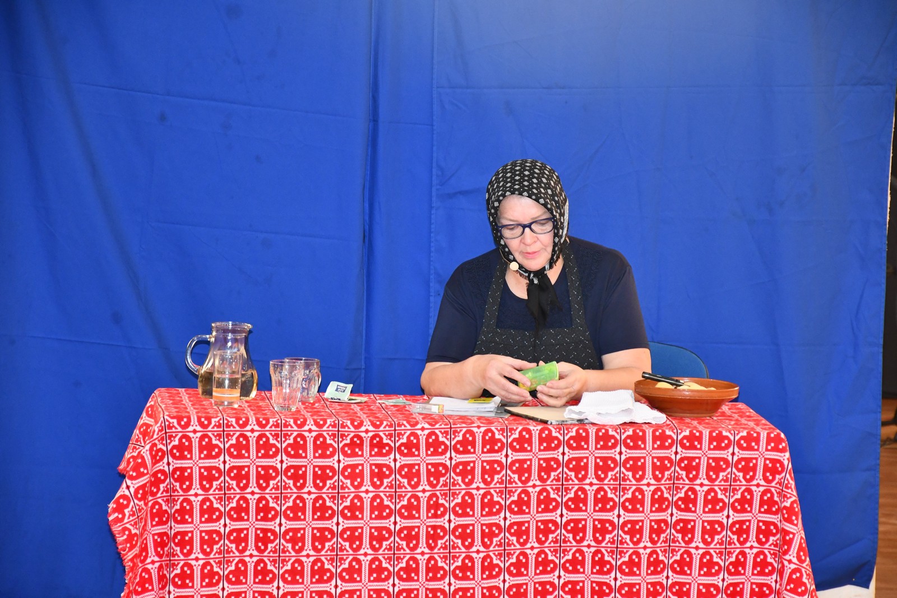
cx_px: 448
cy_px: 299
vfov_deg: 8.7
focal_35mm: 157
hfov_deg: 13.1
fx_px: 3912
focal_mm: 105
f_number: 5.6
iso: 2000
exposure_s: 1/60
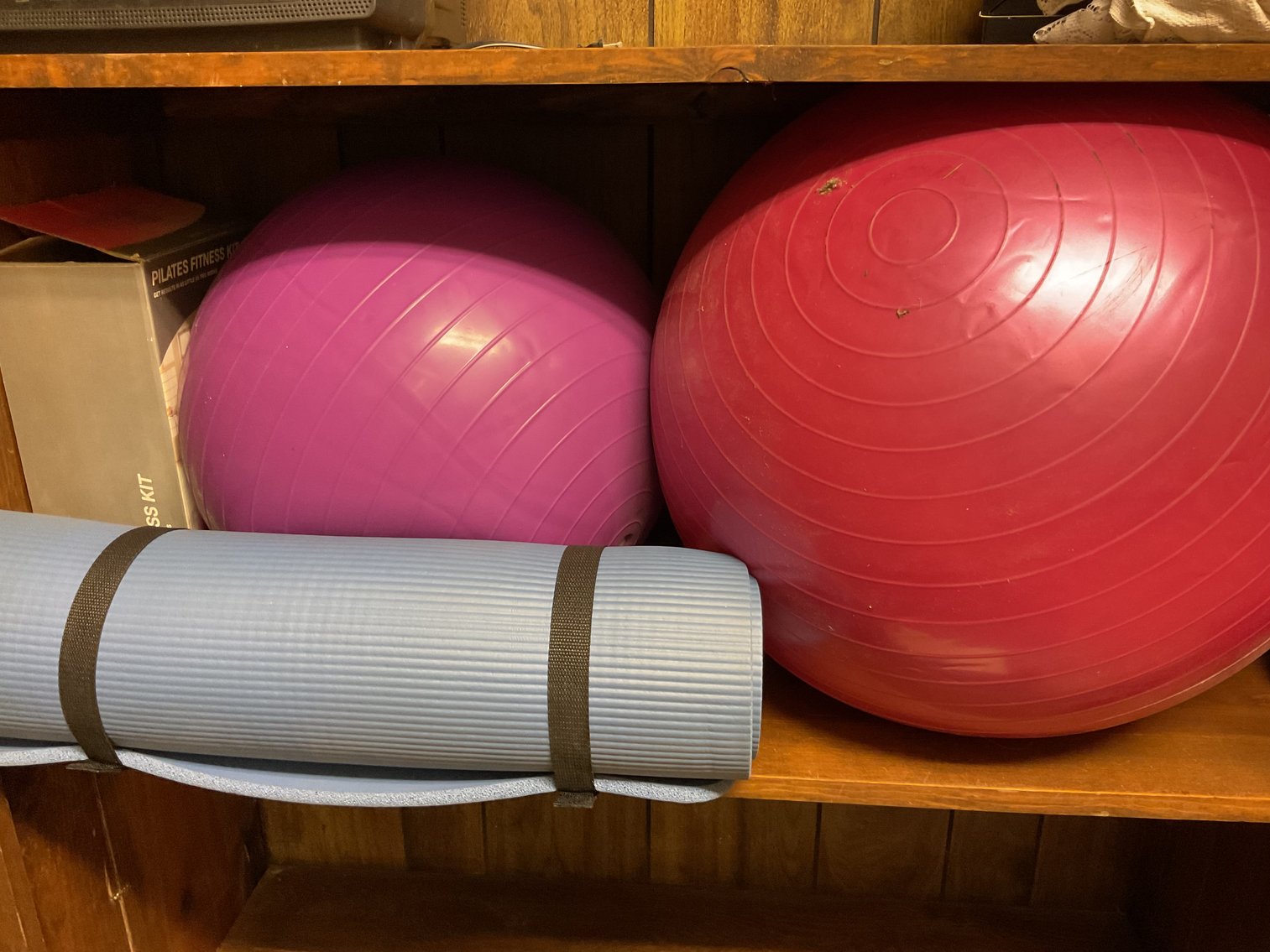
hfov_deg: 61.7
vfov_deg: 48.2
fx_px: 1064
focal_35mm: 29
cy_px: 476
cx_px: 635
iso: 250
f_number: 1.8
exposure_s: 1/40
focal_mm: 3
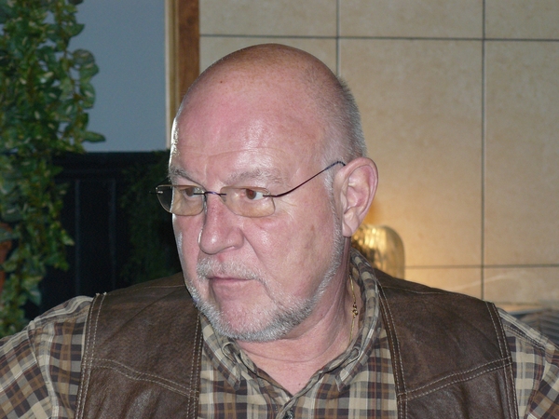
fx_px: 2535
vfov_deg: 9.5
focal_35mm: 157
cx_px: 280
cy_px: 210
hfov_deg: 12.6
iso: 200
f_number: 3.3
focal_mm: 26.2
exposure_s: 1/30
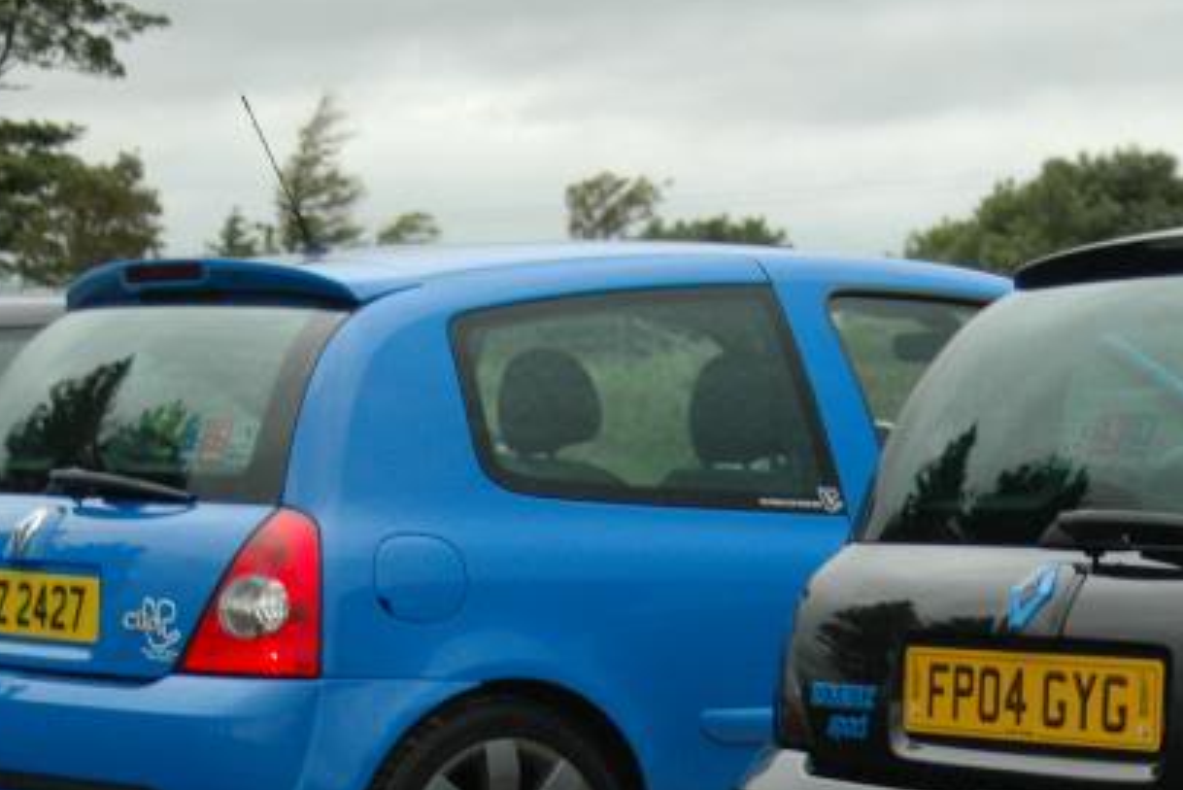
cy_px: 660
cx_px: 839
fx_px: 3879
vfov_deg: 11.6
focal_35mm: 118
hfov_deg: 17.3
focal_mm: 40
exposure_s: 1/60
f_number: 4.2
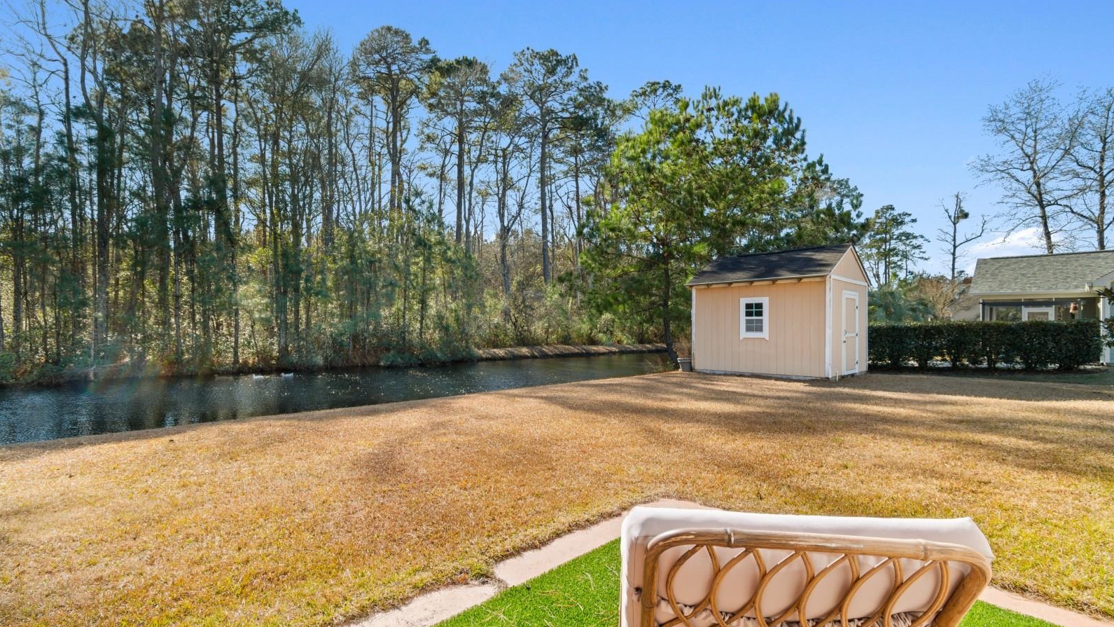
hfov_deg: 99.4
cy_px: 325
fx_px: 473
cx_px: 549
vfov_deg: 67.1
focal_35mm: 16
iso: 100
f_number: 5
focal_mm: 10
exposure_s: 1/100
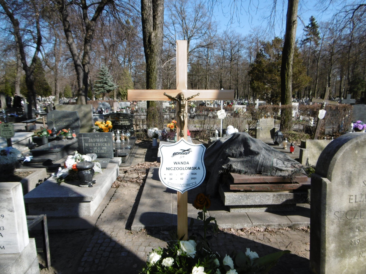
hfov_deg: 71.6
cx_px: 183
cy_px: 137
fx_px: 254
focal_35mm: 24
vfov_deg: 56.8
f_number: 3.1
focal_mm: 4.3
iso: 100
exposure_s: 1/800
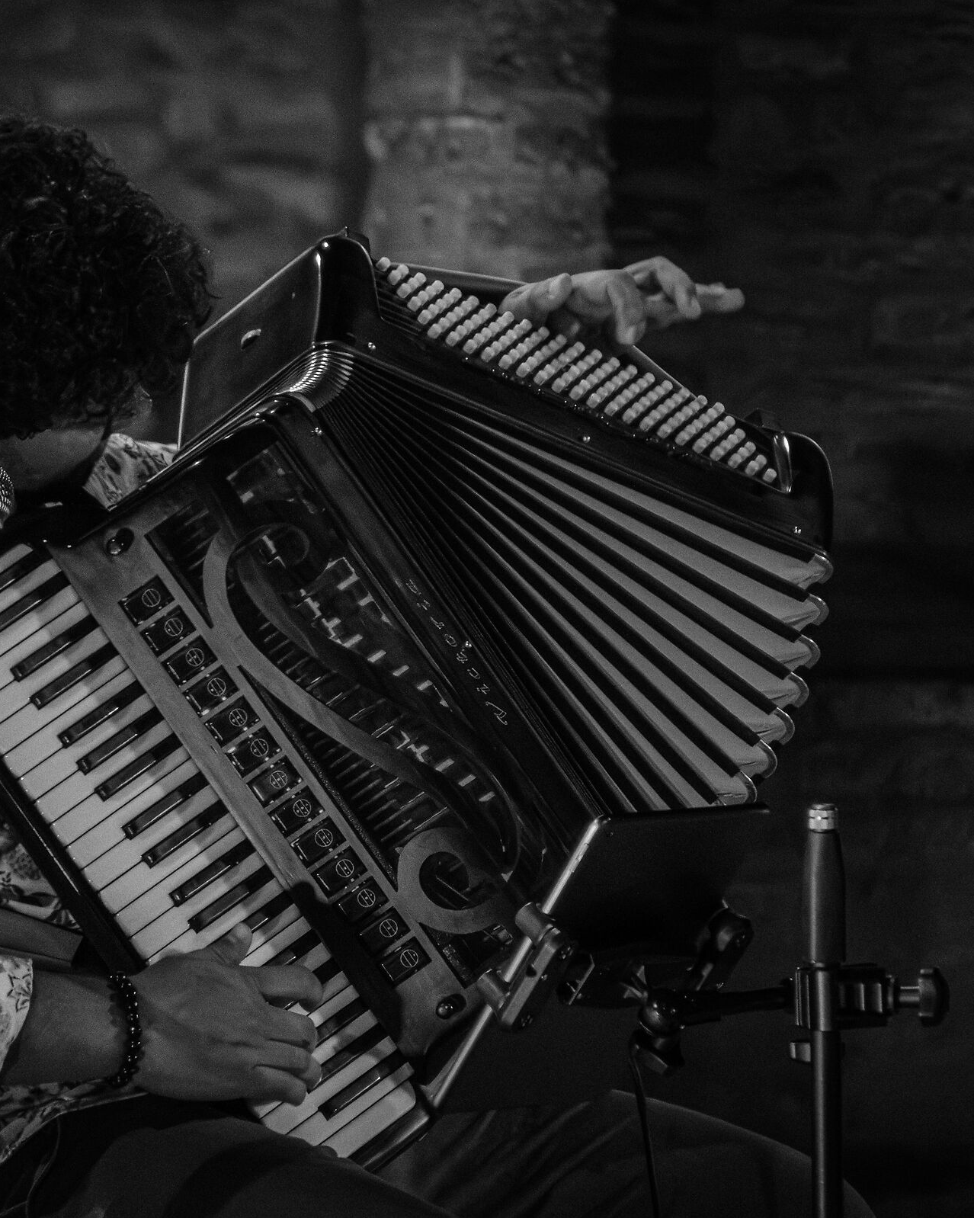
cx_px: 344
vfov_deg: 3.4
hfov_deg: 2.7
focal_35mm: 571
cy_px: 609
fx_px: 20579
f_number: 6.3
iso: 6400
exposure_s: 1/100
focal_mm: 270
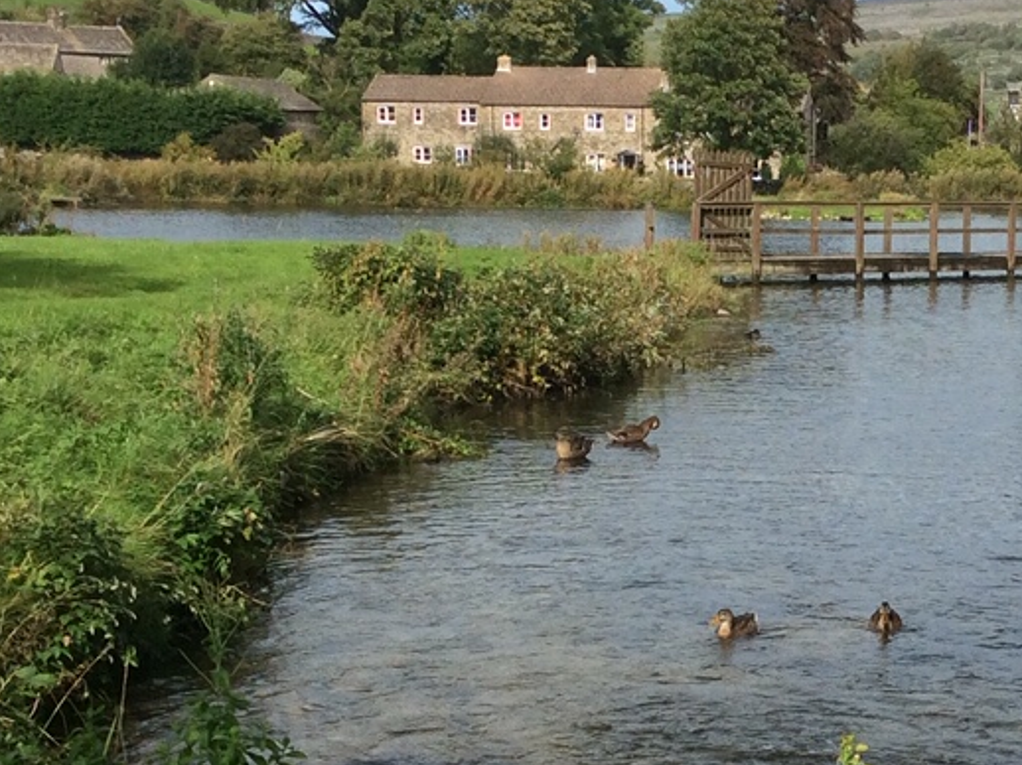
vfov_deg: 18.4
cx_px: 825
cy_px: 517
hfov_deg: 24.0
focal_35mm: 80
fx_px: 2361
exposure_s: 1/1300
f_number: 2.4
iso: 32
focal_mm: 3.3
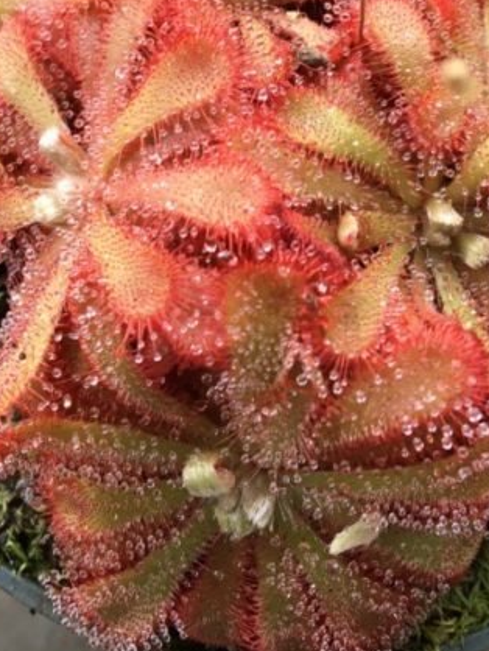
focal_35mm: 71
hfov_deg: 20.7
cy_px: -11
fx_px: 1336
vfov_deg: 25.9
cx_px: 252
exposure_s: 1/33
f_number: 2.2
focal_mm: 4.15
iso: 40
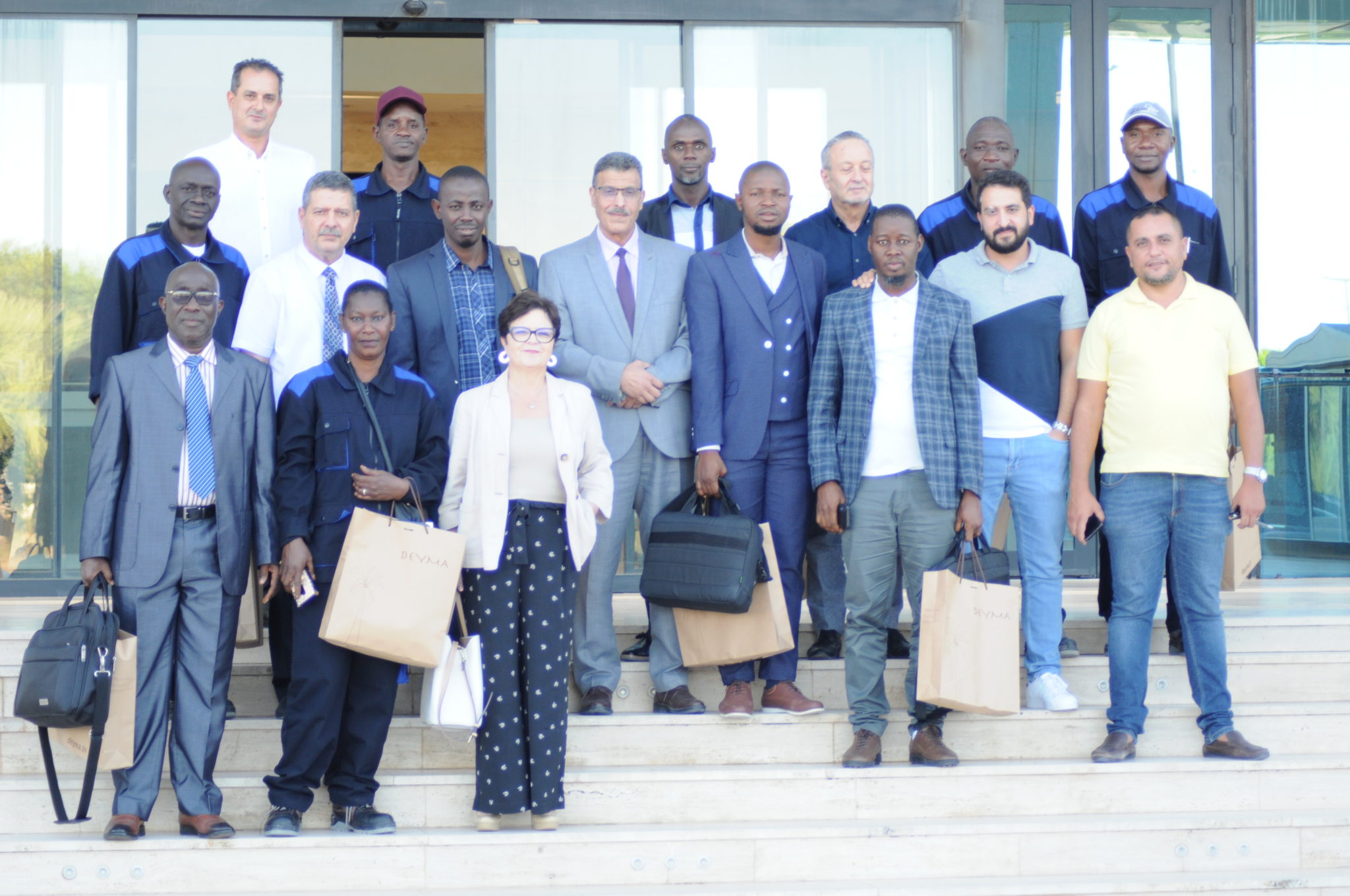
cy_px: 448
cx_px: 675
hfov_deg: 19.5
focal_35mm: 105
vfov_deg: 13.0
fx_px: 3932
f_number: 4
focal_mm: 70
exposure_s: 1/160
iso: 400
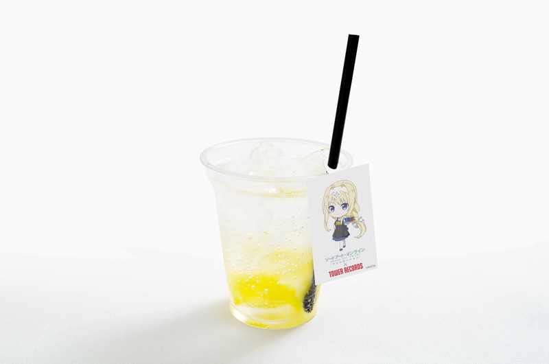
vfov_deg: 30.7
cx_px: 274
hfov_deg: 45.0
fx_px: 662
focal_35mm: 44
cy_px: 182
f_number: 11
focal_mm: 29
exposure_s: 1/3
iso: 125
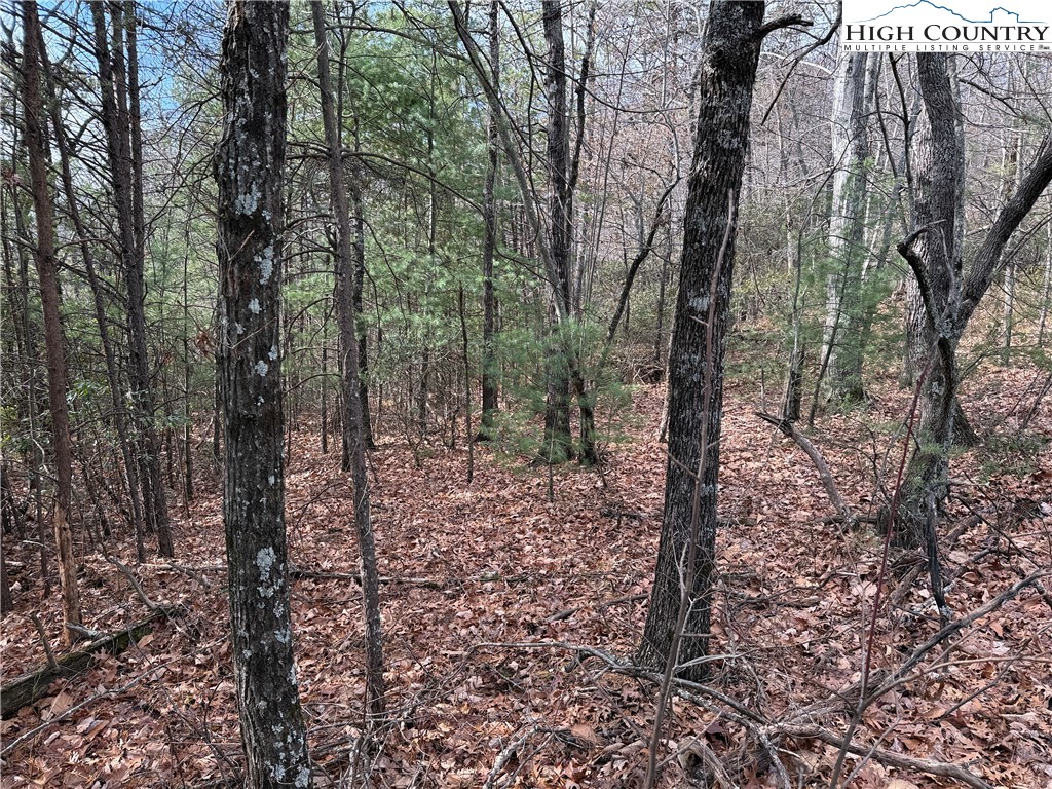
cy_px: 394
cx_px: 526
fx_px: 729
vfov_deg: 56.8
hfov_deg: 71.6
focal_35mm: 24
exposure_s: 1/627
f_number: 1.78
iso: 80
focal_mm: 6.76
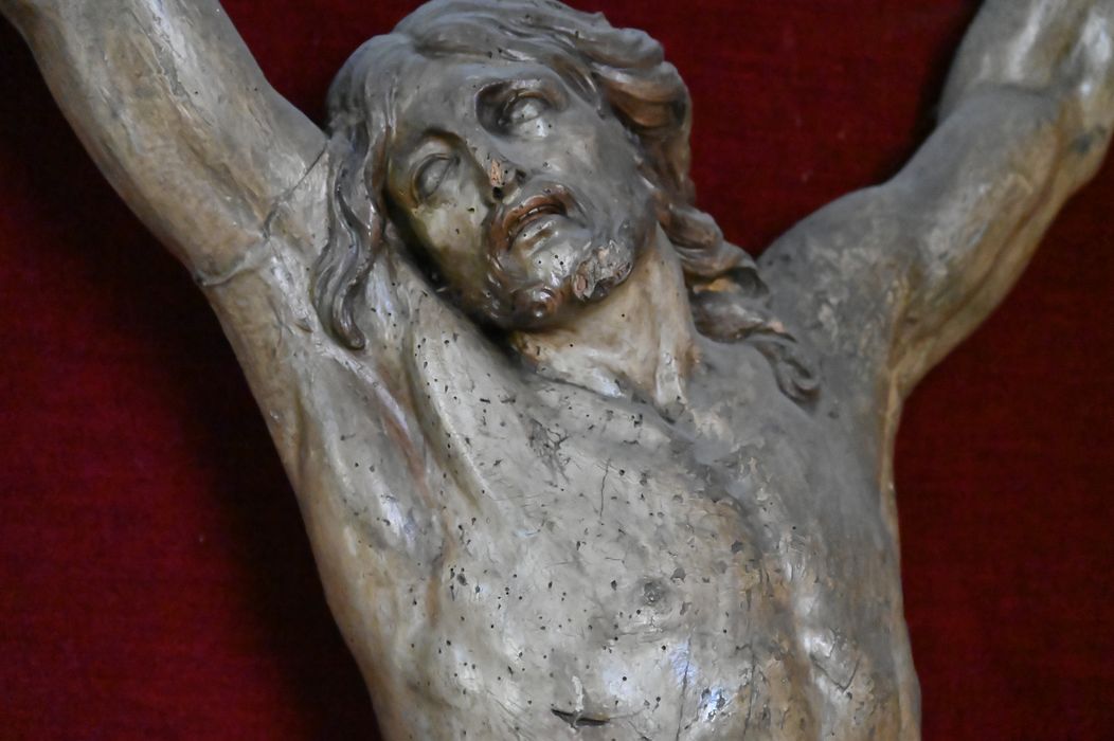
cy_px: 370
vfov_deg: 9.1
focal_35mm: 150
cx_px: 557
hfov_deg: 13.7
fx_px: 4639
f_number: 6.3
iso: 40000
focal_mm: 150
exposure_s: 1/160
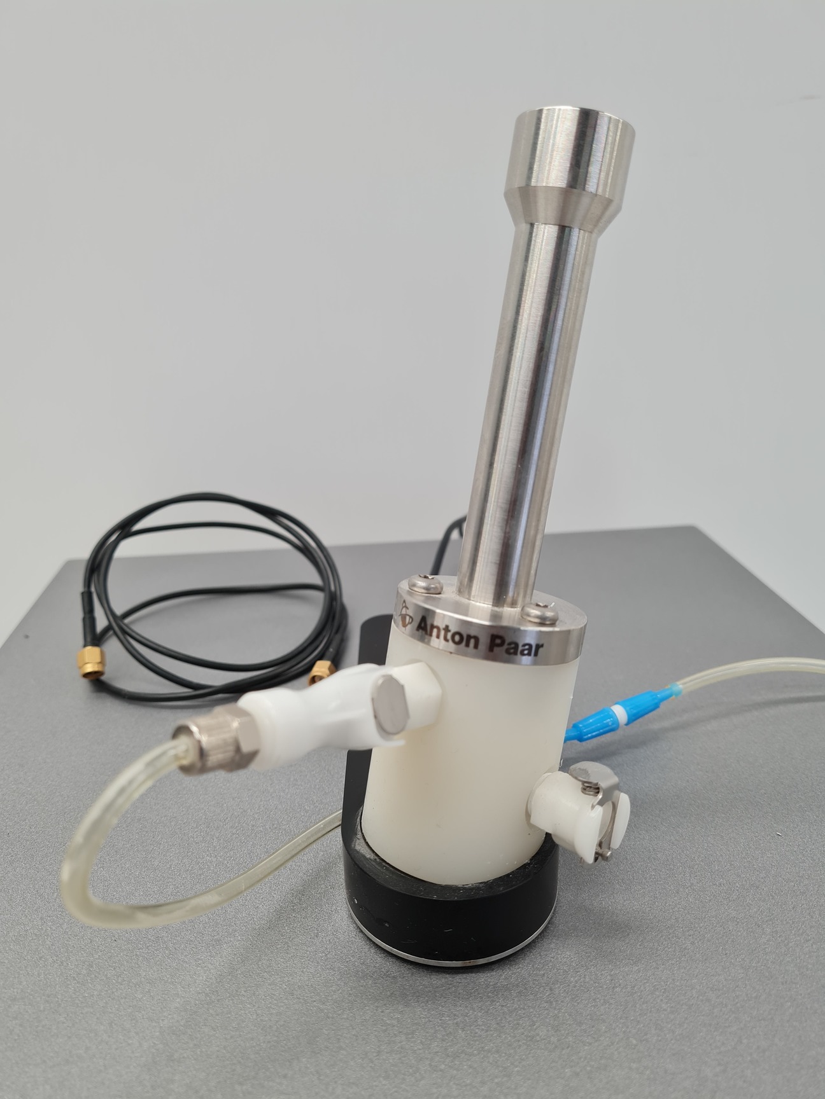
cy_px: 550
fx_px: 826
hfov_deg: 53.1
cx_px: 412
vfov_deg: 67.3
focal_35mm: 26
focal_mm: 5.4
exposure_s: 1/100
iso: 80
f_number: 1.8
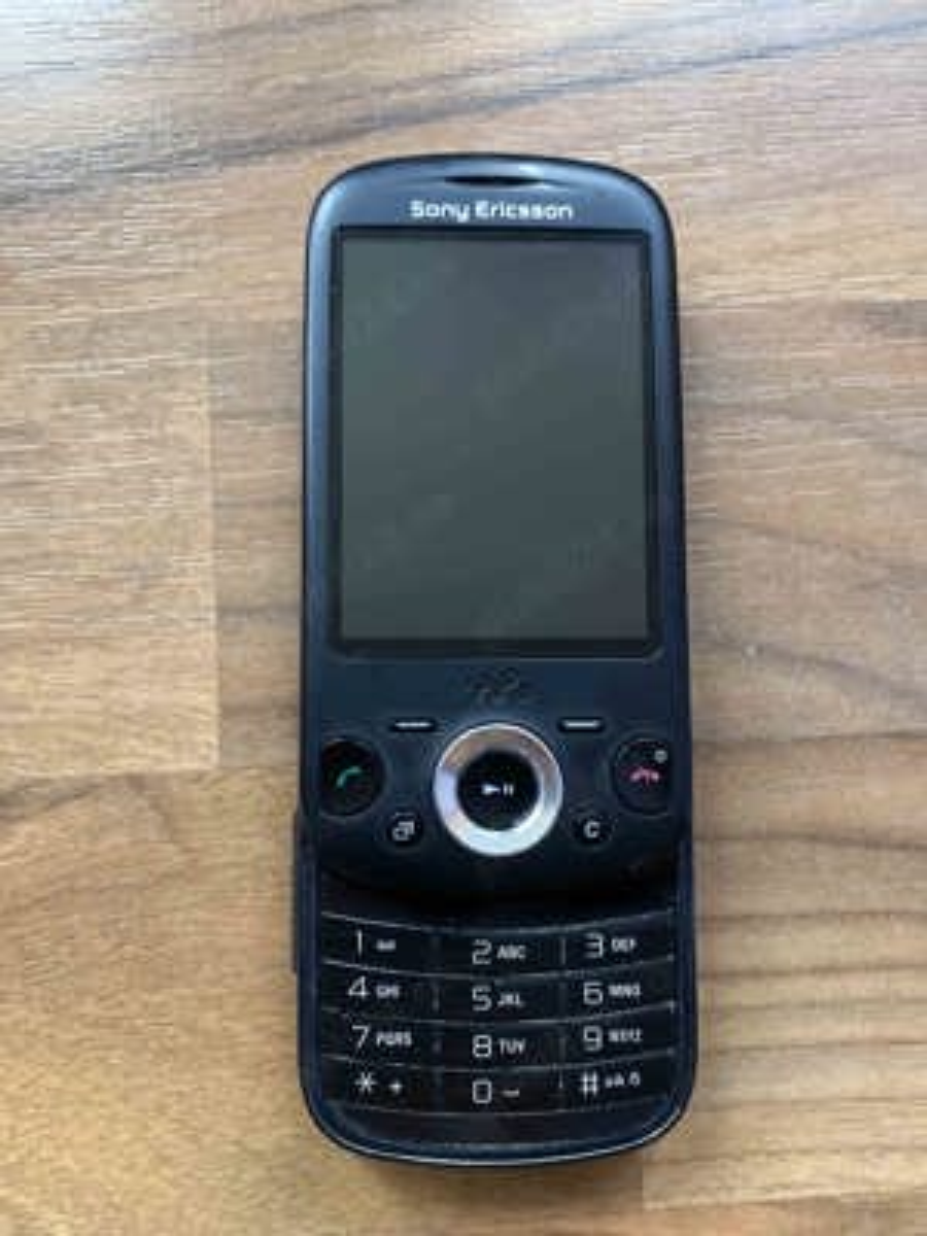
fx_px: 928
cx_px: 464
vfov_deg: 67.3
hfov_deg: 53.1
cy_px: 618
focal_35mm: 26
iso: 500
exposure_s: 1/44
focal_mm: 4.25
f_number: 1.8
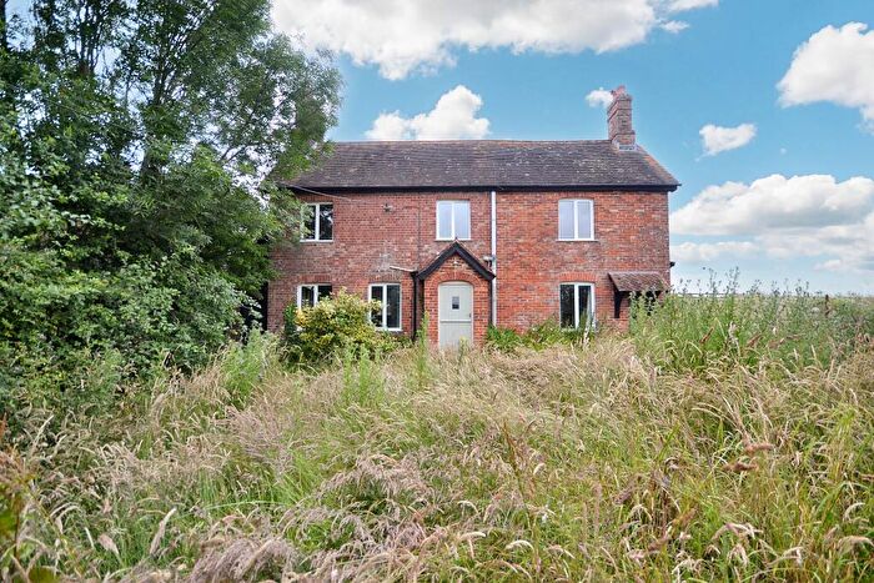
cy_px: 292
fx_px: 364
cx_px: 437
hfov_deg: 100.4
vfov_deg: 77.4
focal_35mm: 15
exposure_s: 1/125
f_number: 5.6
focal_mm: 10
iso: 360
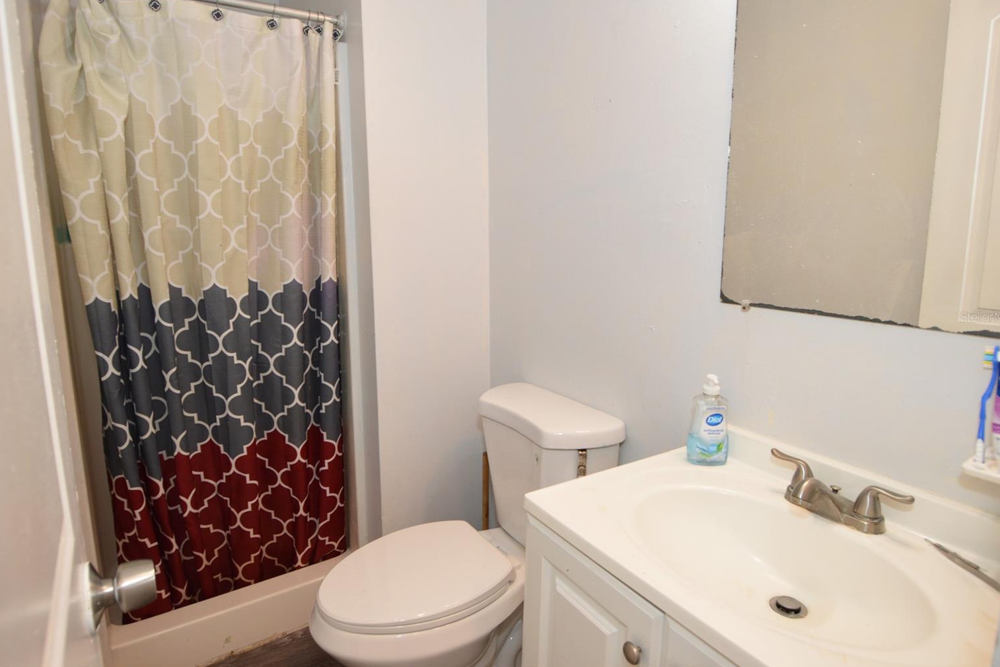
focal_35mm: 19
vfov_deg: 64.5
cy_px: 317
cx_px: 491
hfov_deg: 86.9
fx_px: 528
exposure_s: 1/60
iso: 500
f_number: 4
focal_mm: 12
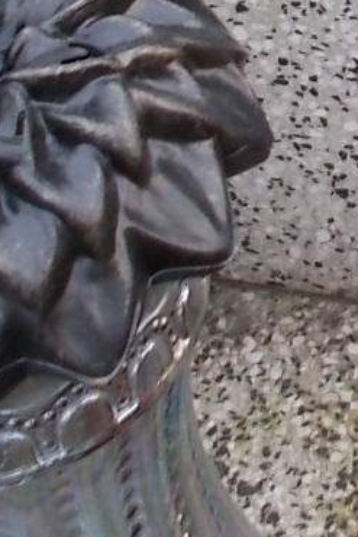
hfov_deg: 10.9
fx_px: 1743
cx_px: 667
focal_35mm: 117
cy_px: -324
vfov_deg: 15.7
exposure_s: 1/100
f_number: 3.2
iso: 80
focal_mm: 4.6
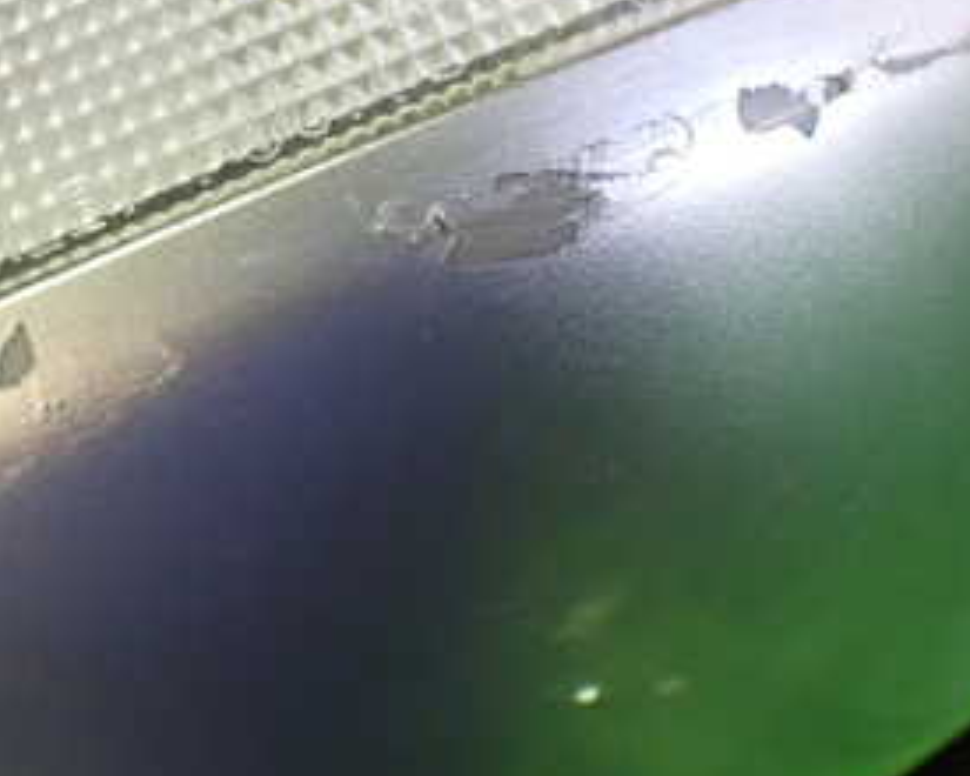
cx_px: 430
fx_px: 1837
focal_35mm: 64
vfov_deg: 23.7
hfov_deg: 29.6
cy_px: 233
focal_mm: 5.4
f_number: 2.3
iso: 800
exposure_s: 1/40
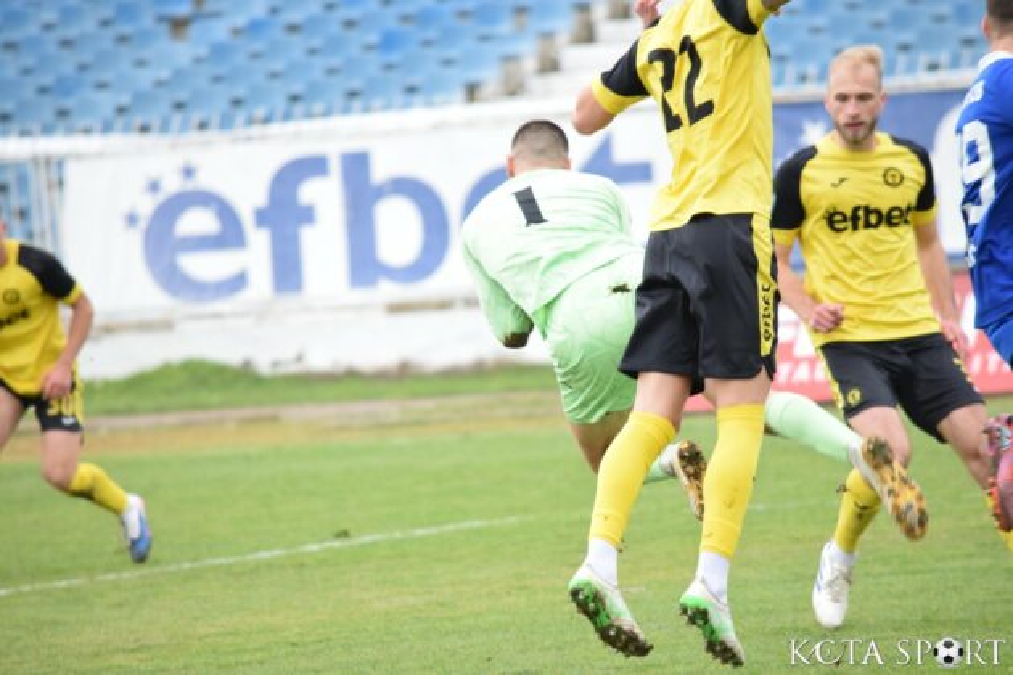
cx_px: 506
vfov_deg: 3.8
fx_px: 10129
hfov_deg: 5.7
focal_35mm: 360
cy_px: 338
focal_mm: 240
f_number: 5.3
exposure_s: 1/800
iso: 1600
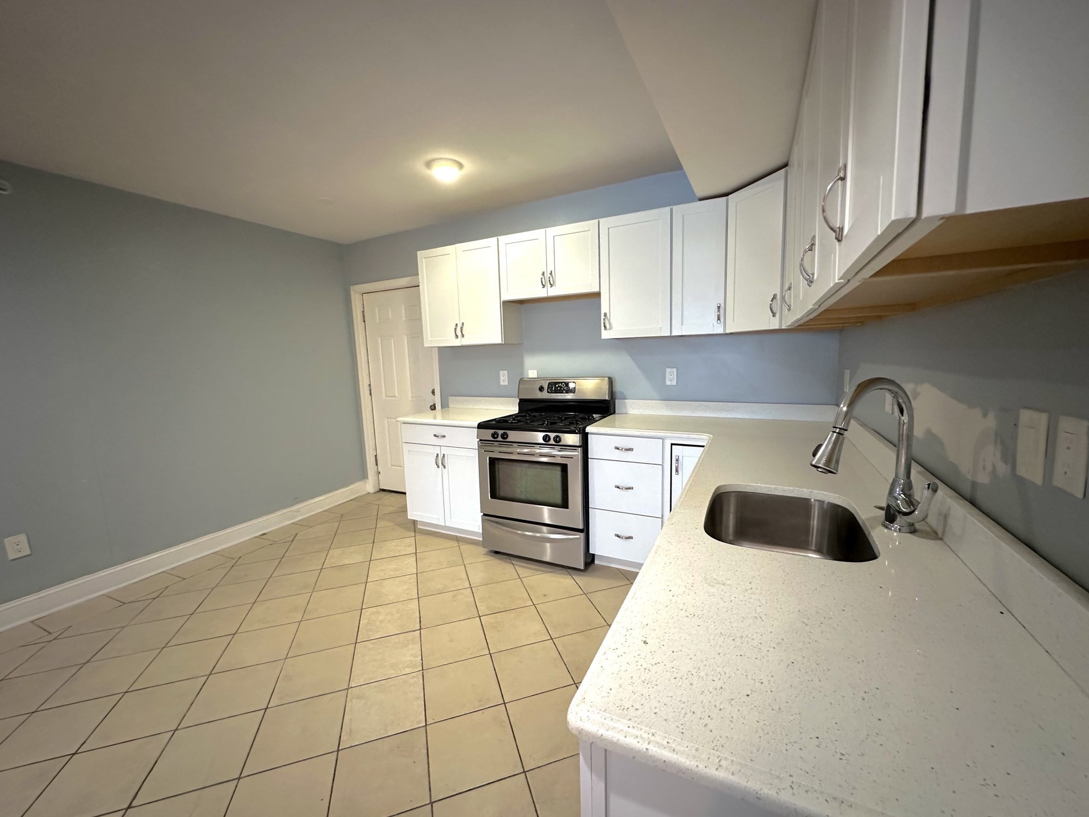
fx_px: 440
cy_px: 408
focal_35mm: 14
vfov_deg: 85.7
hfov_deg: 102.1
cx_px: 544
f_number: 2.2
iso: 320
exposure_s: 1/60
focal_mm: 2.22
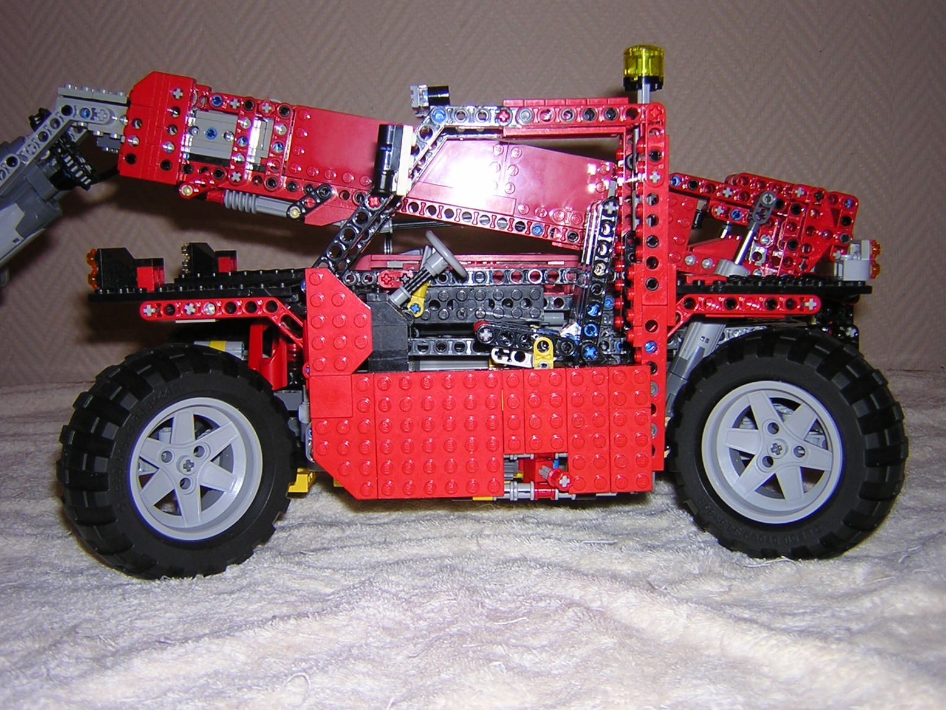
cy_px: 353
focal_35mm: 37
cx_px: 468
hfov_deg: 50.1
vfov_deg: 38.7
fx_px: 1011
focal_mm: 4.7
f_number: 2.6
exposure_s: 1/60.1
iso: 100
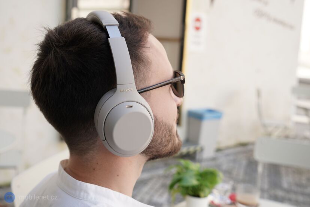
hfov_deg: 45.4
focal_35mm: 43
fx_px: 370
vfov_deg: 31.2
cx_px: 155
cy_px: 104
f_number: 5
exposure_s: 1/160
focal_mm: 43
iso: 200
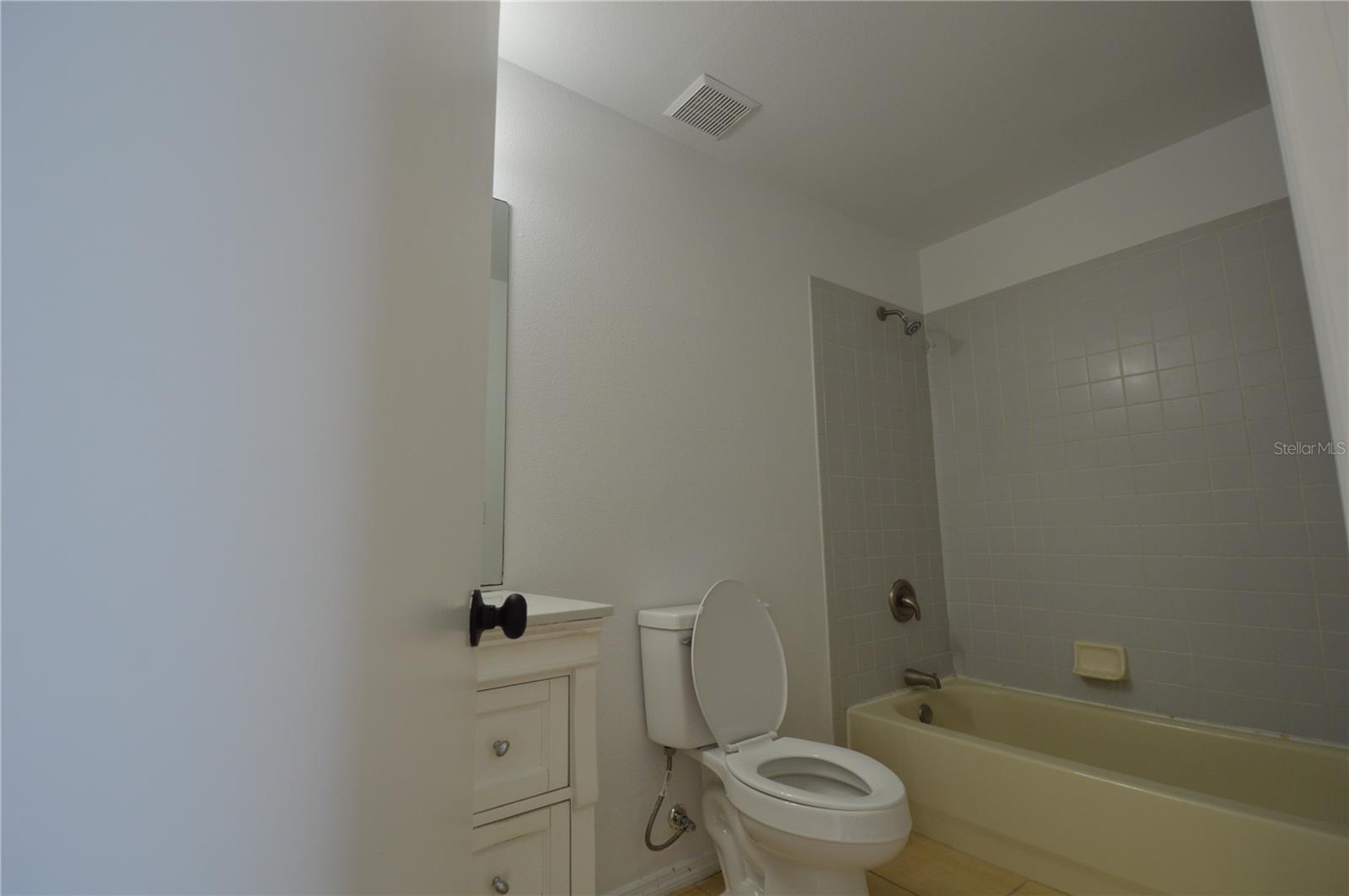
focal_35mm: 15
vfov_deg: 77.2
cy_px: 448
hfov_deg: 100.5
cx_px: 674
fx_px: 561
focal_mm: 10
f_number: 5
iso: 400
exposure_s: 1/100
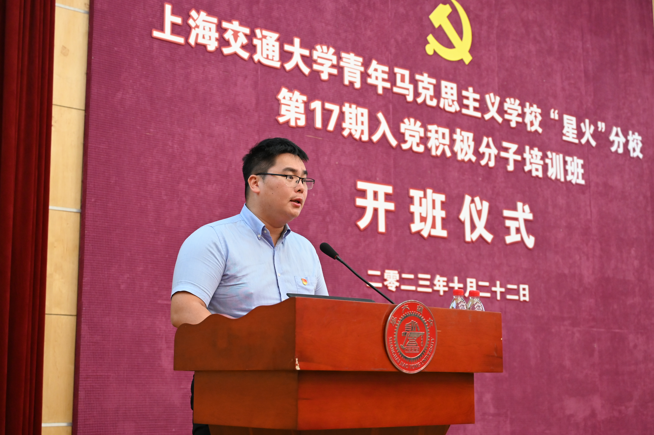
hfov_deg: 40.4
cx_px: 327
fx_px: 890
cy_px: 218
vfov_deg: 27.5
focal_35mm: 49
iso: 3200
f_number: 4
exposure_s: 1/80
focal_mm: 49
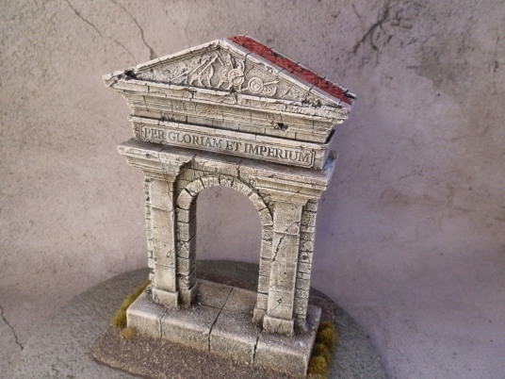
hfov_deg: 63.4
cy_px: 190
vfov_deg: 49.7
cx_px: 252
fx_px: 408
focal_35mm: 28
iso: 400
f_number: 3.1
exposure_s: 1/200
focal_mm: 5
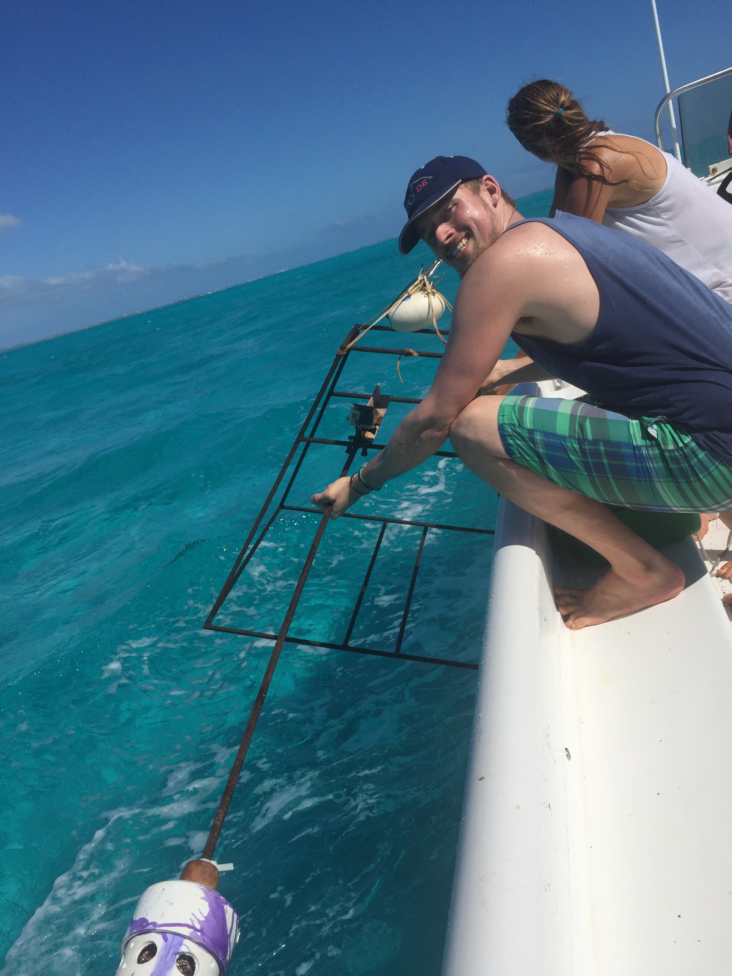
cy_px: 488
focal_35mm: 29
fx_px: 818
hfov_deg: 48.2
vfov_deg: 61.7
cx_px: 366
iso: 32
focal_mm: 4.15
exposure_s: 1/7937
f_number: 2.2
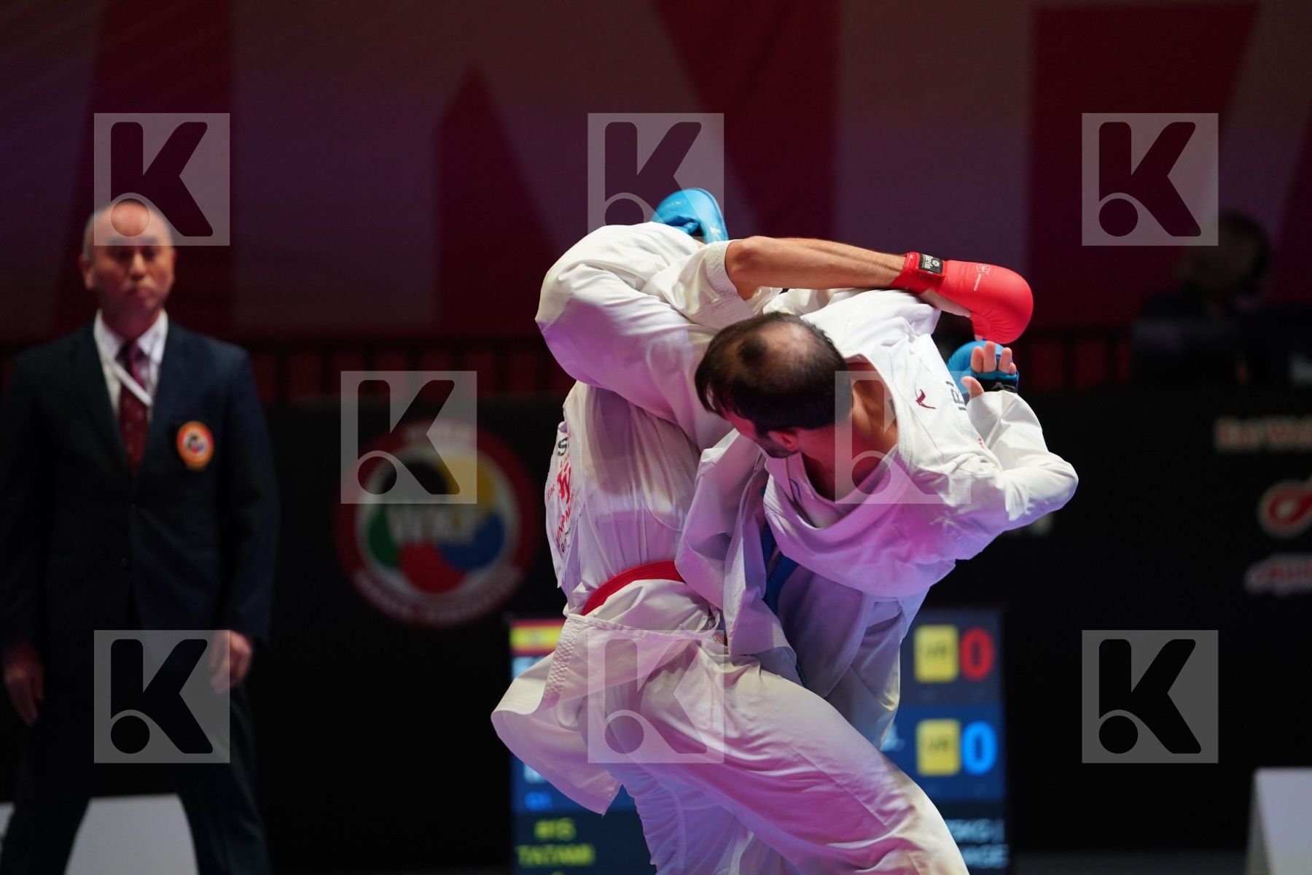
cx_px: 656
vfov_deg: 6.9
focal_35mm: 200
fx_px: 7288
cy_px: 438
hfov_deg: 10.3
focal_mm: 200
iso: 2000
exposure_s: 1/1000
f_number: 2.8
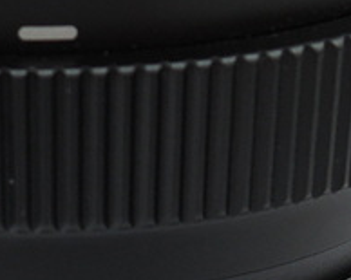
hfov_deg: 13.1
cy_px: 314
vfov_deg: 10.5
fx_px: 1506
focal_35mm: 145
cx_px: 5
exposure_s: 1/30
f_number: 2.8
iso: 100
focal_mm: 5.1
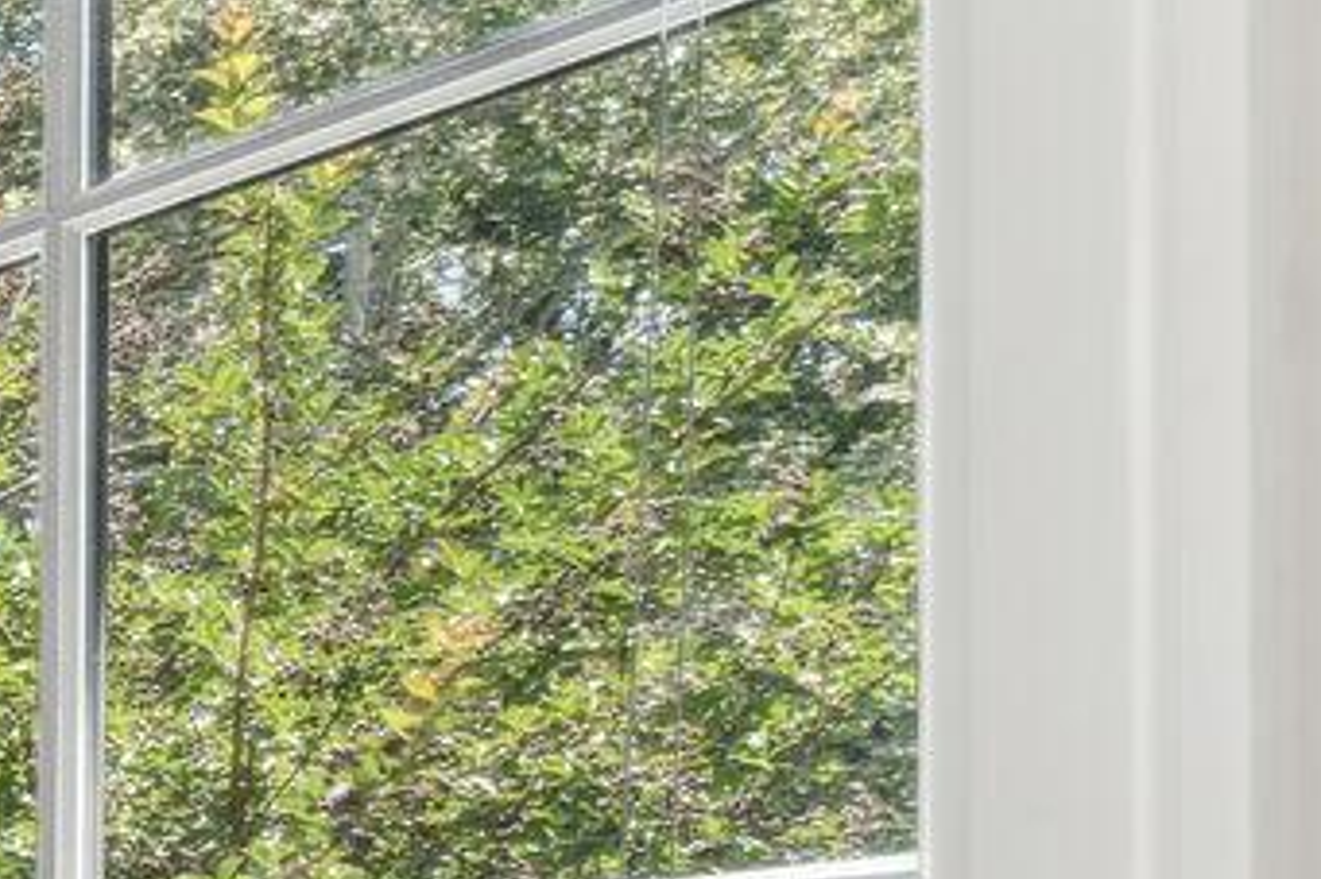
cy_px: 1231
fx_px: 2604
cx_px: -1918
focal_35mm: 71
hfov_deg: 14.8
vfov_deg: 17.6
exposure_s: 1/15
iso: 200
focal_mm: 14
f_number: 8
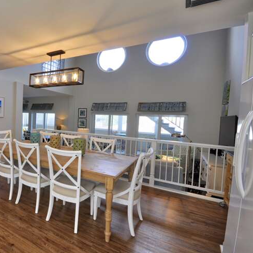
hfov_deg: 68.7
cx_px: 56
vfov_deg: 74.8
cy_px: 123
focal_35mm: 20
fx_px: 165
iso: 400
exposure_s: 1/40
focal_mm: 10
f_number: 8
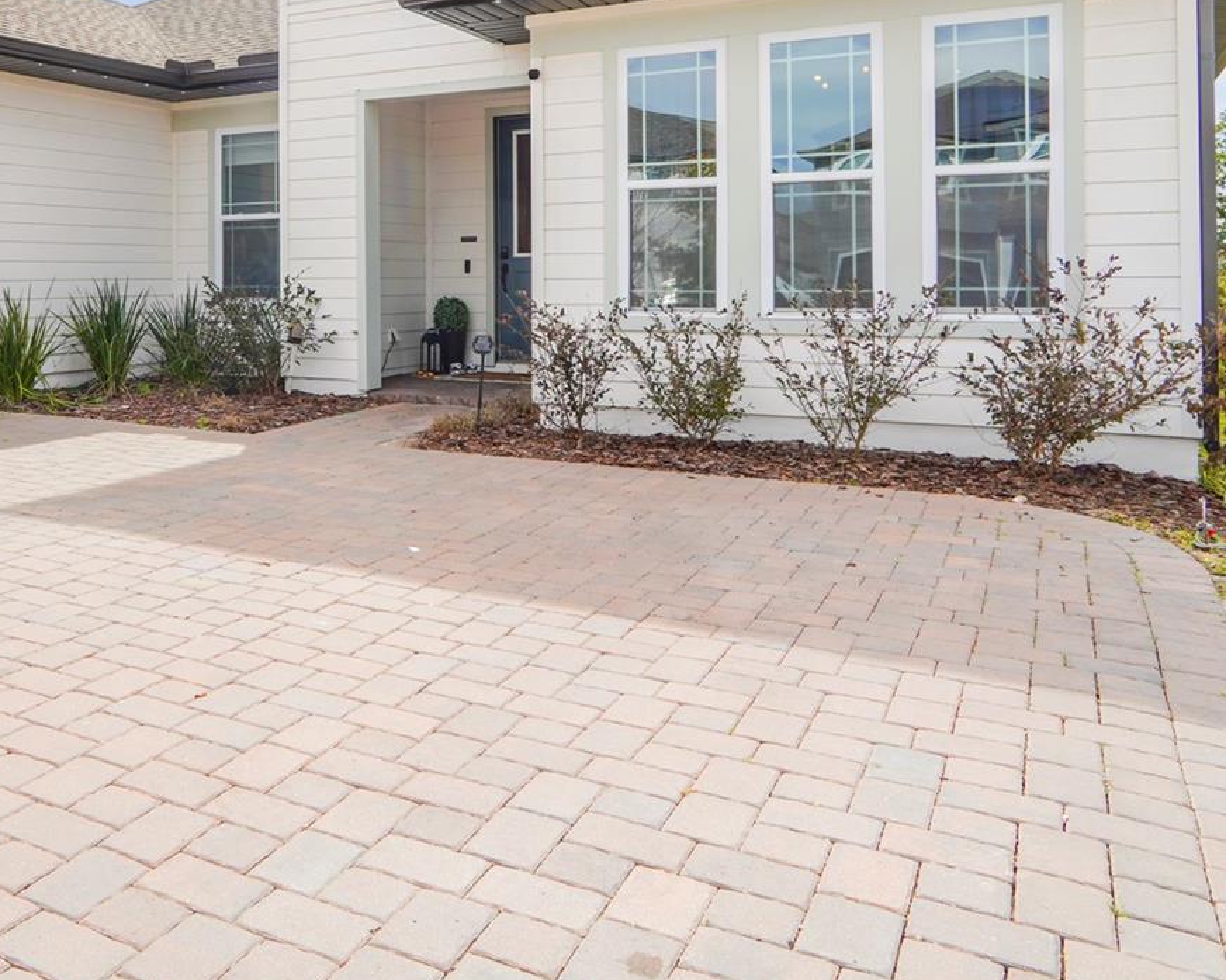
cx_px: 236
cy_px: 239
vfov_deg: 45.4
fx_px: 1124
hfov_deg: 53.2
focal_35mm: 31
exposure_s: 1/320
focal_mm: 12
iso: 100
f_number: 6.3
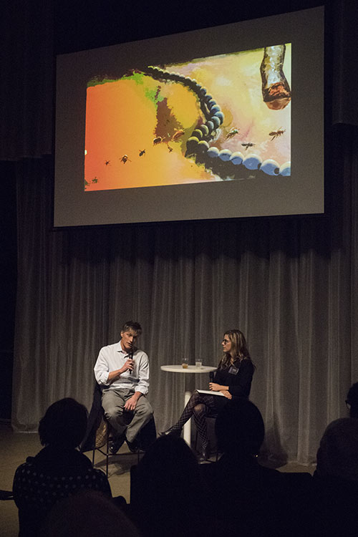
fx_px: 656
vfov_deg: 44.5
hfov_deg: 30.5
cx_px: 179
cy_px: 268
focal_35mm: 44
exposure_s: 1/640
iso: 12800
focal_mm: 44
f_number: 6.3
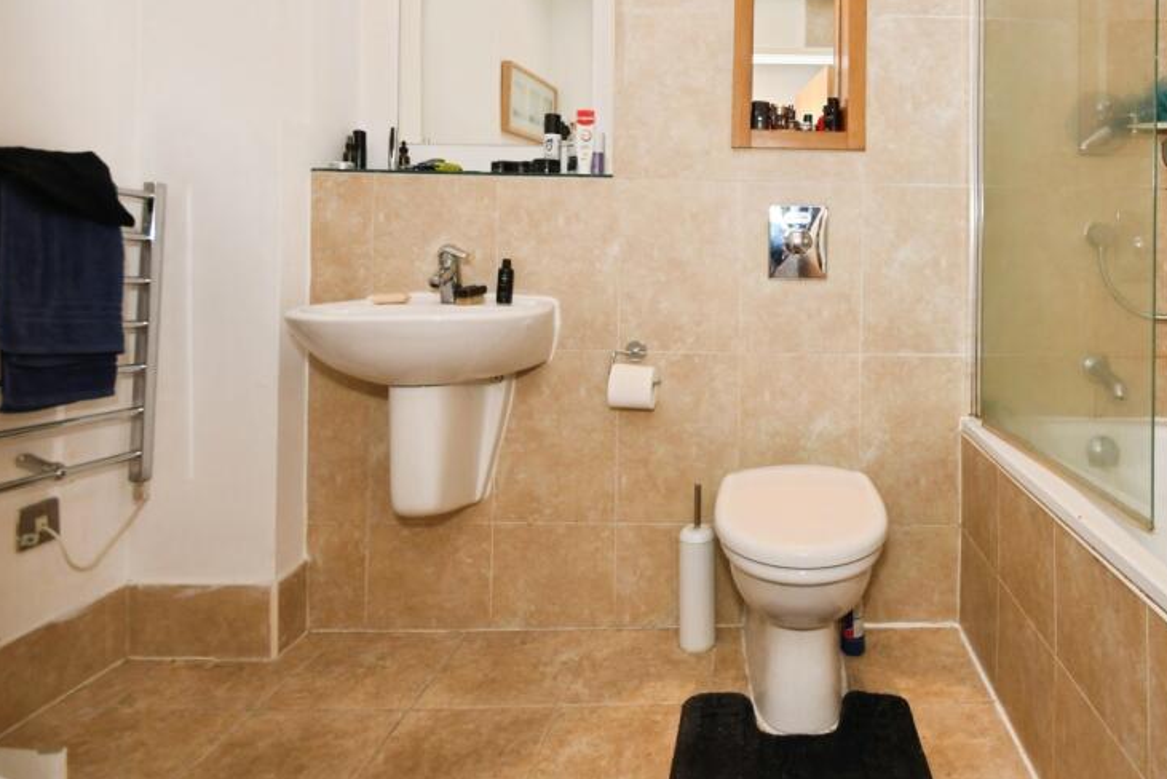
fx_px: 681
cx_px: 782
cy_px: 256
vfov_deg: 58.1
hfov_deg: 78.4
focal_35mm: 21
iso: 400
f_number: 8
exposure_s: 1/60
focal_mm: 10
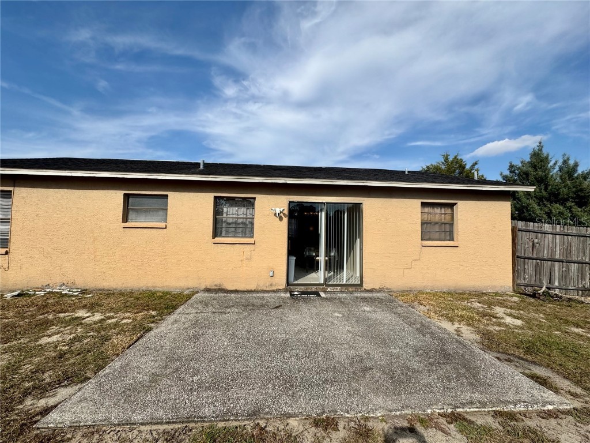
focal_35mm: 14
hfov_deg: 102.1
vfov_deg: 85.7
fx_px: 239
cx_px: 295
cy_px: 222
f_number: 2.2
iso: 50
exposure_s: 1/2770
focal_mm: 2.22
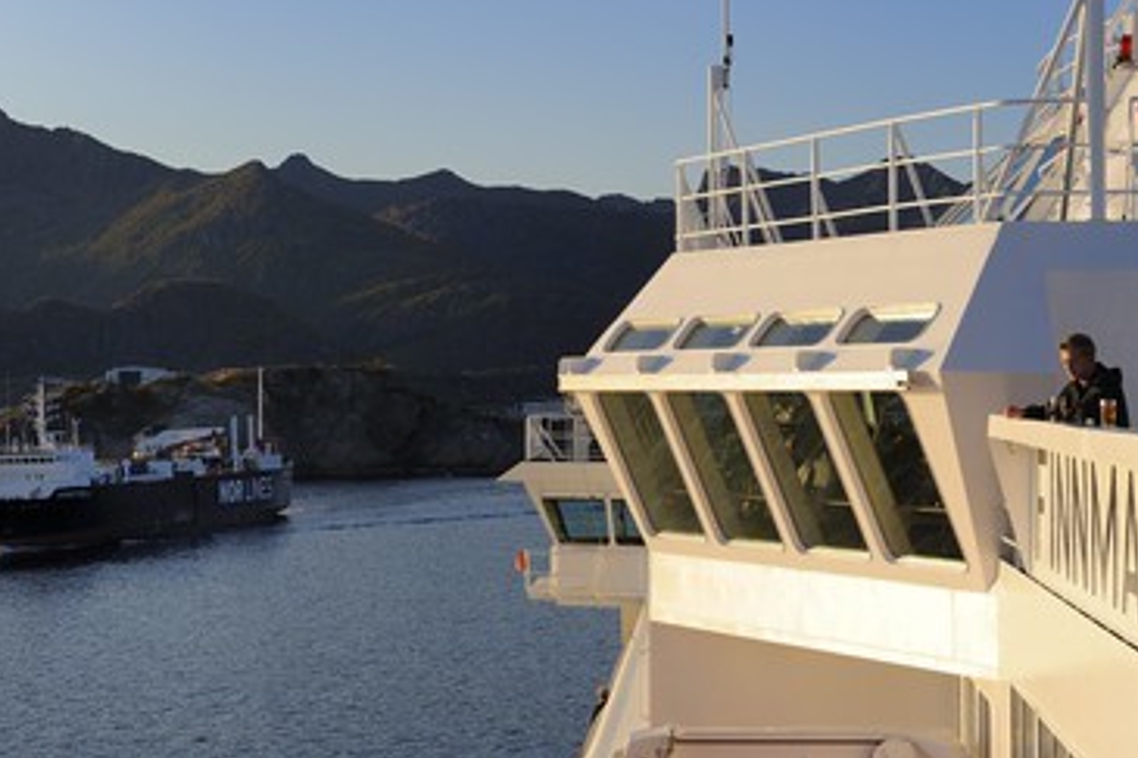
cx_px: 493
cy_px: 331
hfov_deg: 29.2
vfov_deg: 19.7
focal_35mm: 69
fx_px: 2180
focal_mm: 60
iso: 200
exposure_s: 1/160
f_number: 11
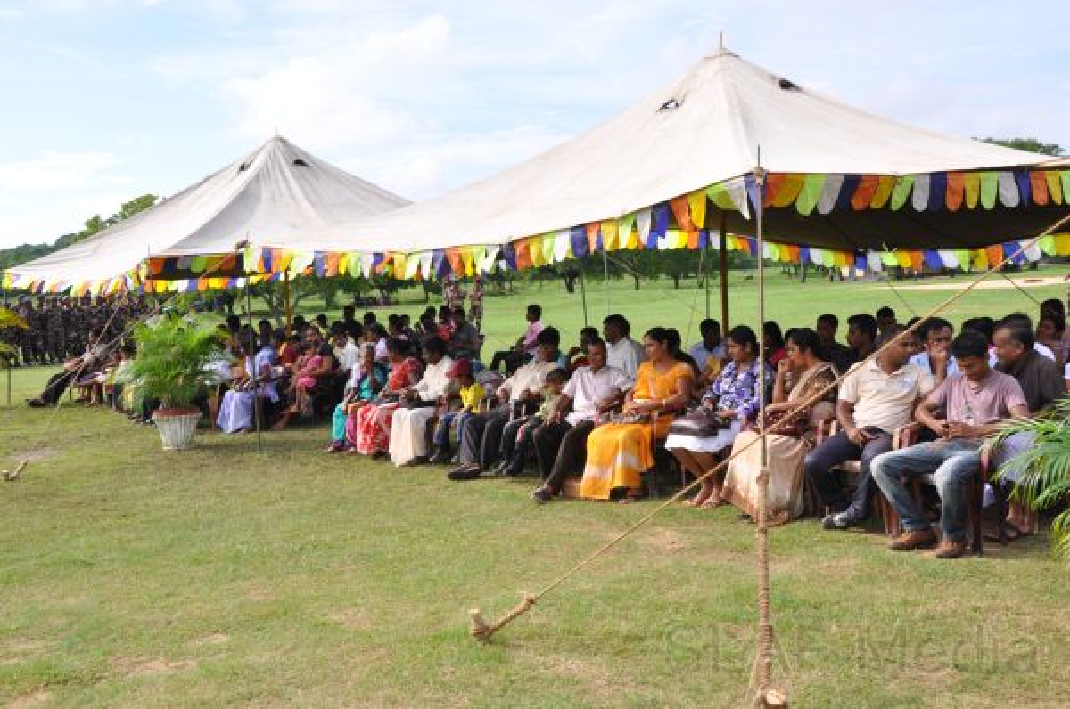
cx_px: 535
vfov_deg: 31.8
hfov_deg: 46.5
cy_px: 354
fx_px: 1246
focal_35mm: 42
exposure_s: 1/125
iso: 200
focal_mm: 28
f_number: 11
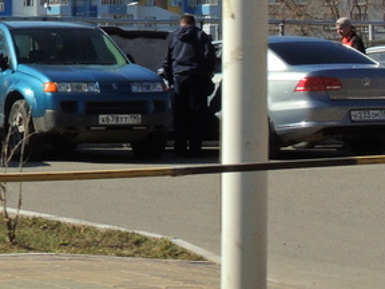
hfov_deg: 10.9
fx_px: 1969
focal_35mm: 177
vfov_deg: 8.3
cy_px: -109
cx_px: -143
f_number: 7.4
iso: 400
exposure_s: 1/1000
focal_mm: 10.7
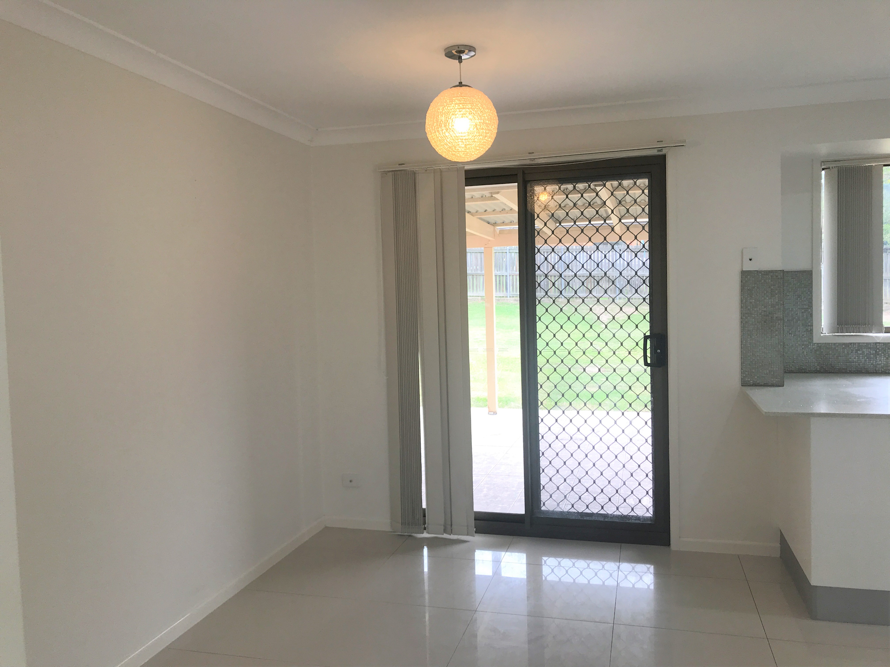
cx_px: 445
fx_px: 720
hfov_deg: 63.4
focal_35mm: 28
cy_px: 334
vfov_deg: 49.7
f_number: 1.8
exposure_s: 1/144
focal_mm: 3.99
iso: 20
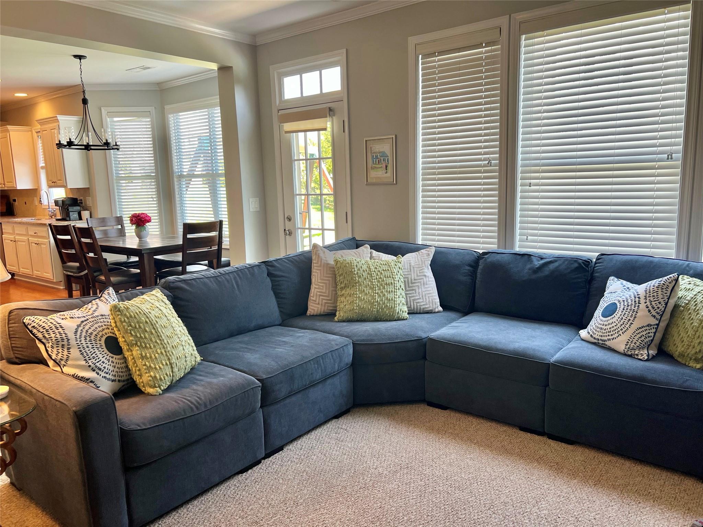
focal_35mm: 26
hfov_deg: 67.3
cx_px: 352
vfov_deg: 53.1
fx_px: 528
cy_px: 264
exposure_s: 1/120
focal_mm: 5.7
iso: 80
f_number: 1.5
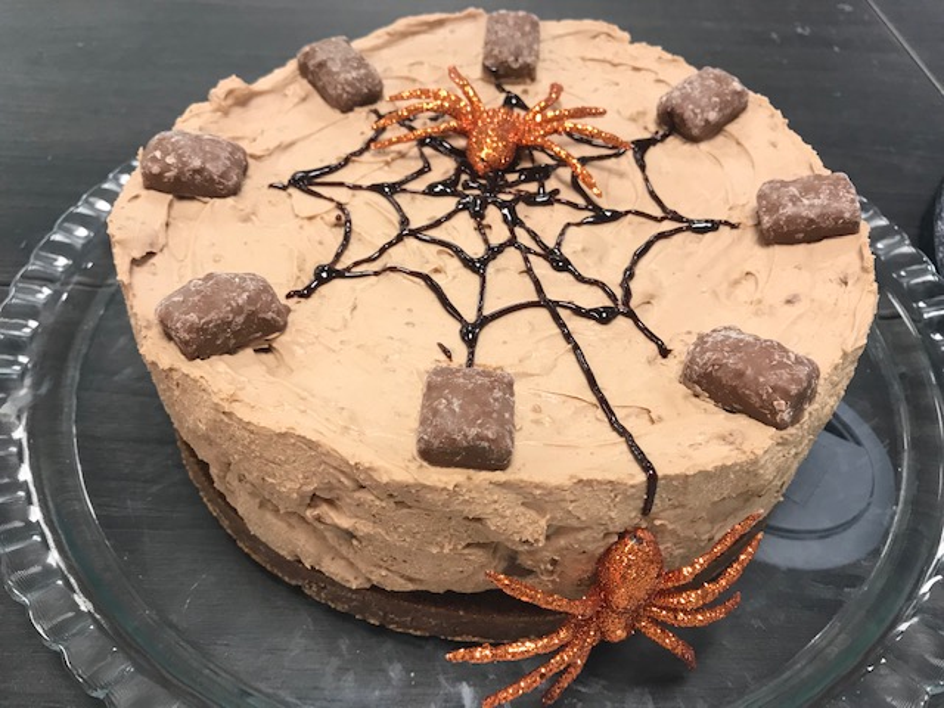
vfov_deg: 49.7
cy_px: 354
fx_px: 764
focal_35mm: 28
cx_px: 472
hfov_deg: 63.4
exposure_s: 1/33
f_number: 1.8
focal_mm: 3.99
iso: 32
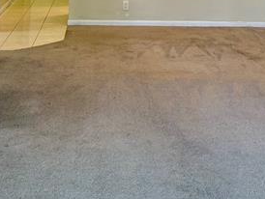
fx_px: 536
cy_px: -59
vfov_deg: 19.4
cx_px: 137
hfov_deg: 27.8
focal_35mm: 70
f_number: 1.78
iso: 250
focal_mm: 6.76
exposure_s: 1/60
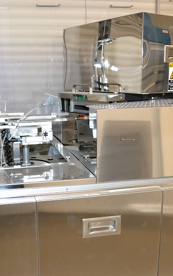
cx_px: 49
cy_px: 137
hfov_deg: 30.2
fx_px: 317
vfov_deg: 47.2
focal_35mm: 42
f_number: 3.5
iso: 2800
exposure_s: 1/60
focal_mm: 18
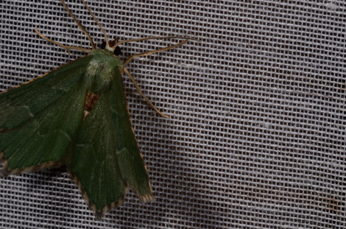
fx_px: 2060
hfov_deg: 9.6
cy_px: 119
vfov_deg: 6.4
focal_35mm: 215
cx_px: 82
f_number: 32
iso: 100
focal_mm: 85
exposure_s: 1/60
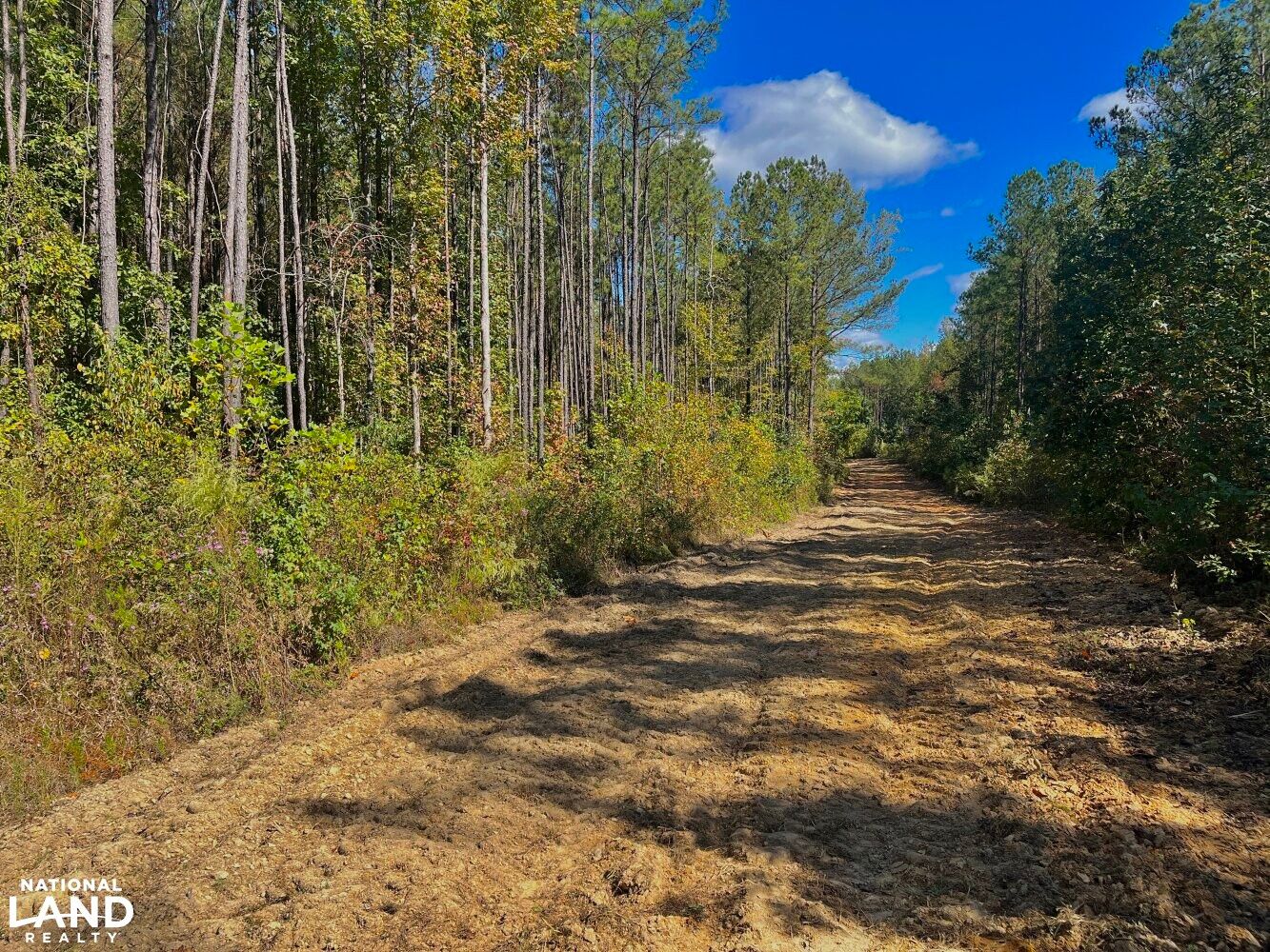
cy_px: 476
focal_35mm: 26
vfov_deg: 53.1
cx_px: 635
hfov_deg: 67.3
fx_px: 954
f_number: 1.6
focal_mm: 5.1
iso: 50
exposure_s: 1/1536
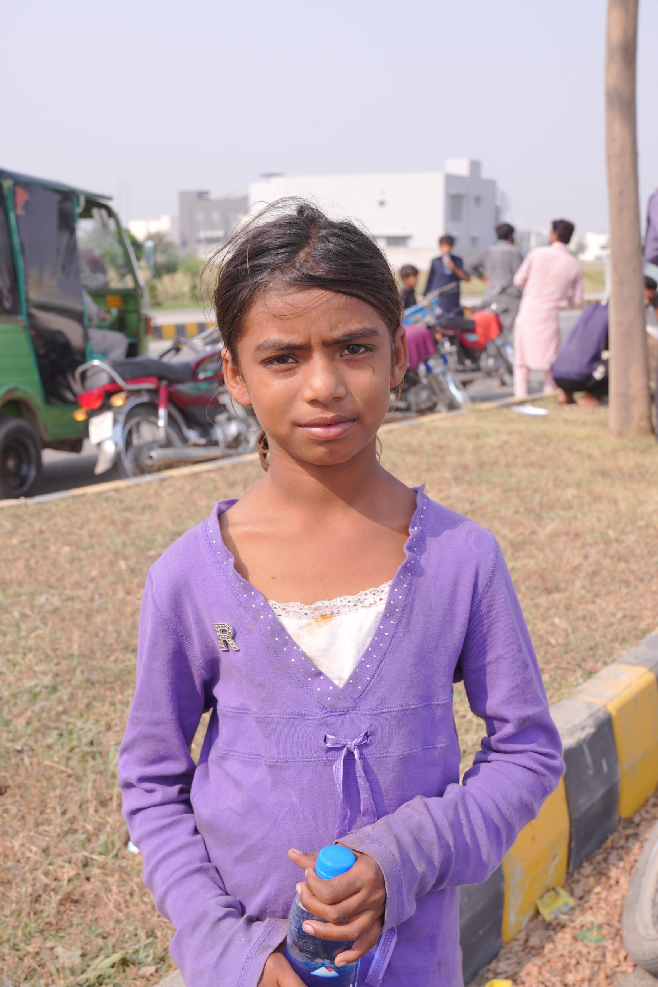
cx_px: 329
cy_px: 494
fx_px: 1261
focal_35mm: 46
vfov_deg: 42.7
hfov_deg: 29.2
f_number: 5.6
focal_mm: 31
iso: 125
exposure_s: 1/200
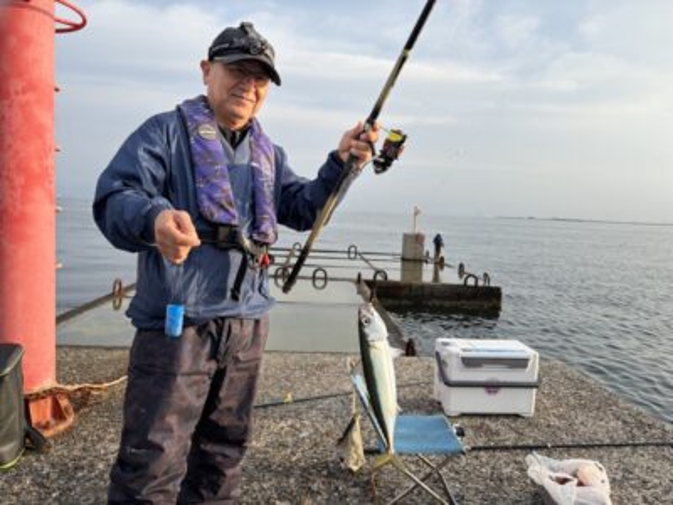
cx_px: 336
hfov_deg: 67.3
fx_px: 505
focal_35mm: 26
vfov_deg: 53.1
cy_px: 252
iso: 50
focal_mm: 5.96
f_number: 1.6
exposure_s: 1/1484
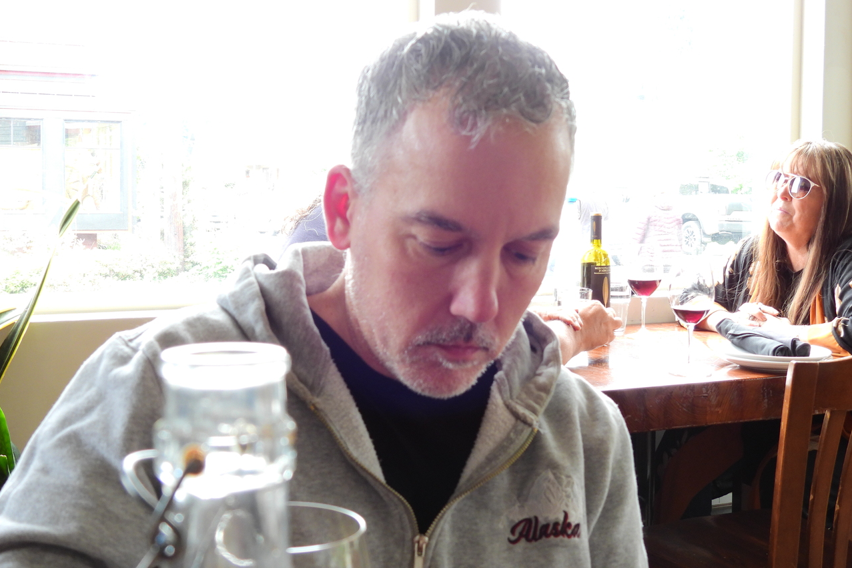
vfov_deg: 27.5
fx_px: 1159
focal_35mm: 49
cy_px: 255
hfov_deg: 40.3
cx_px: 426
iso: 180
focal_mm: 8.4
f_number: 3.2
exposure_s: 1/30
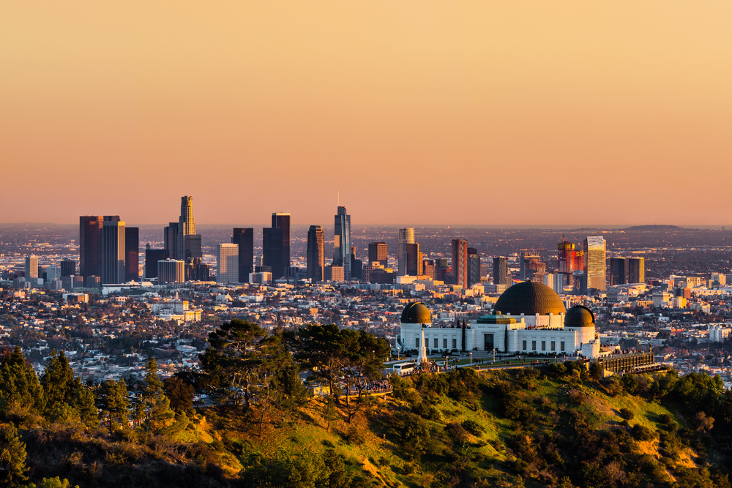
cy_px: 244
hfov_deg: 14.4
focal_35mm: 142
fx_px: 2888
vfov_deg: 9.7
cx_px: 366
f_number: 9
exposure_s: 1/30
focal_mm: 95
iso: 100
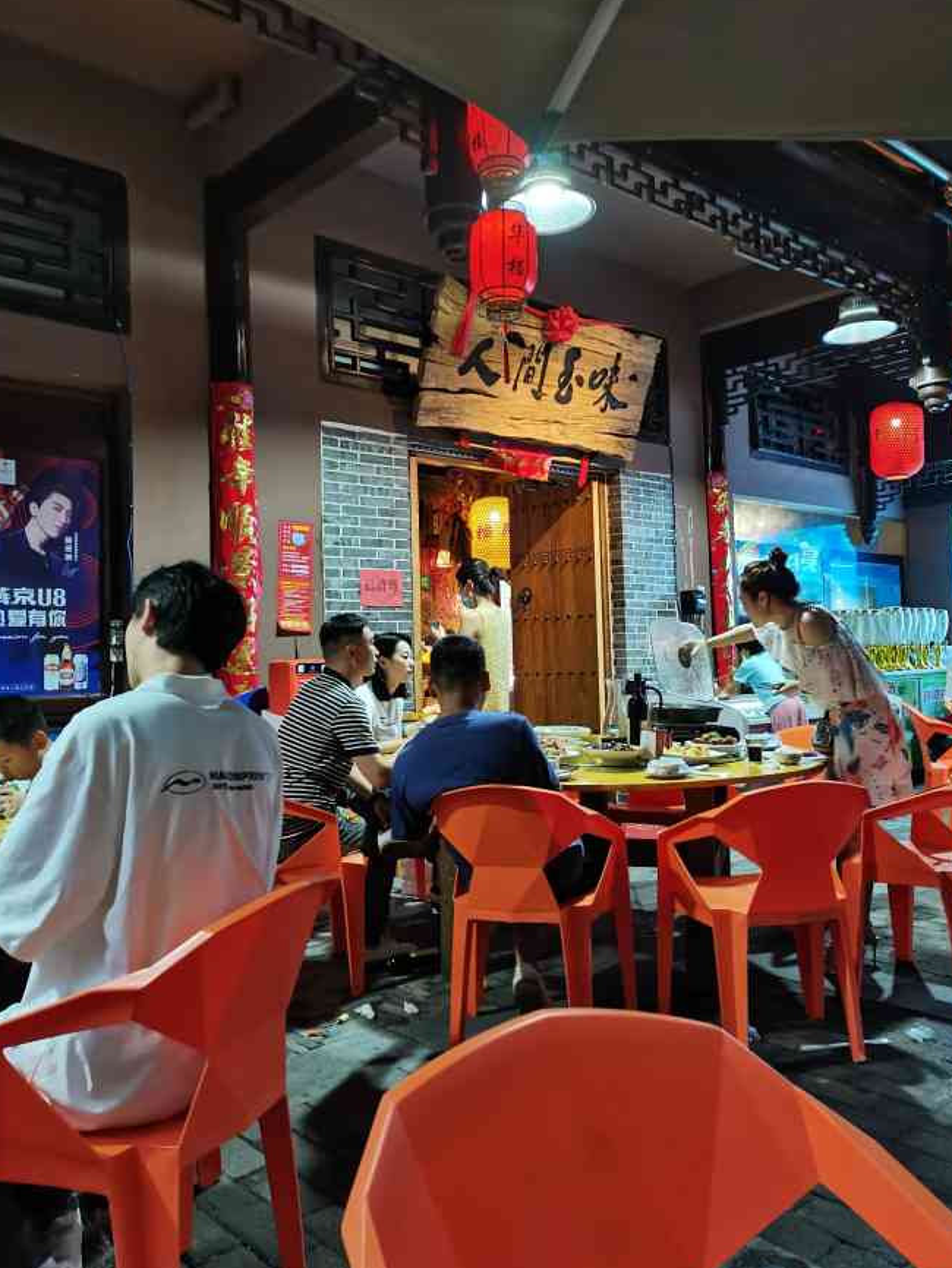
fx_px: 1026
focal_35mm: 28
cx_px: 498
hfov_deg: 49.8
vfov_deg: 63.4
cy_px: 603
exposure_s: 1/50
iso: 640
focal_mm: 5.58
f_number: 1.8
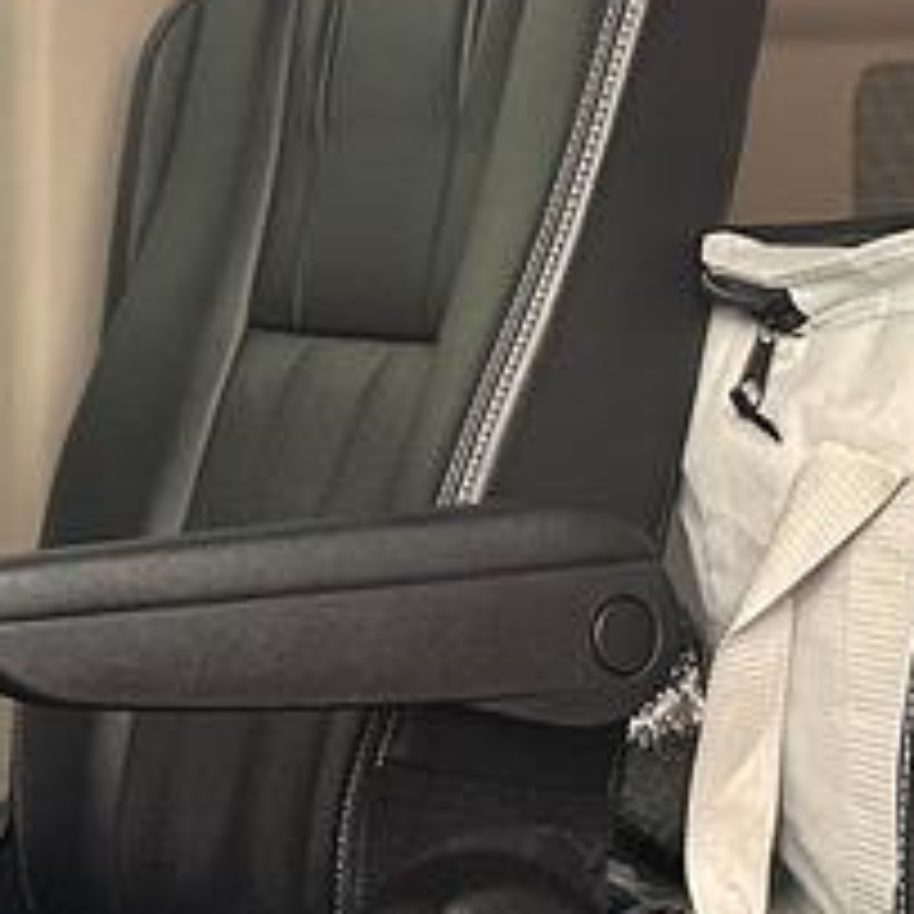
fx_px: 4003
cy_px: 513
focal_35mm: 134
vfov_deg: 13.0
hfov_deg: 13.0
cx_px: 608
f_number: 1.78
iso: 250
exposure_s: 1/73
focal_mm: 6.86
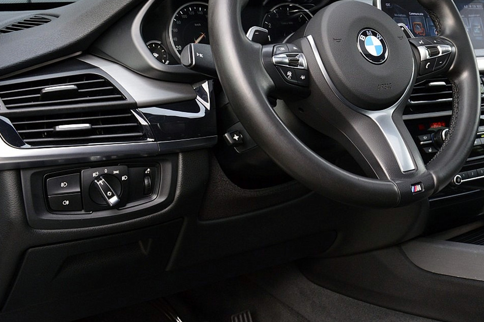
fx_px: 618
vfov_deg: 28.5
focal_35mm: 46
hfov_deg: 40.8
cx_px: 393
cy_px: 60
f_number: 8
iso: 800
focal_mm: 18
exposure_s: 1/60
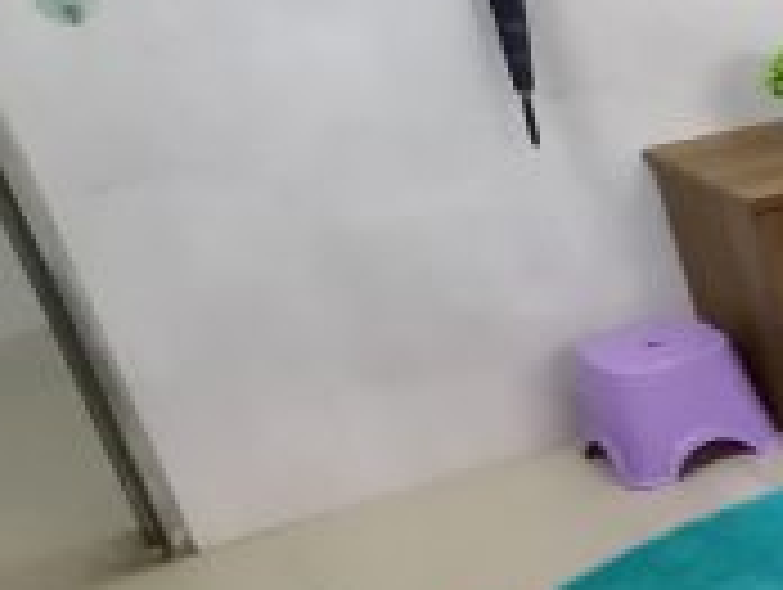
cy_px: 486
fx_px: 1767
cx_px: 1728
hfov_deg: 16.2
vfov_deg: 18.7
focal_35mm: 78
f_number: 2.4
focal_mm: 1.78
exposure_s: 1/25
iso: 500
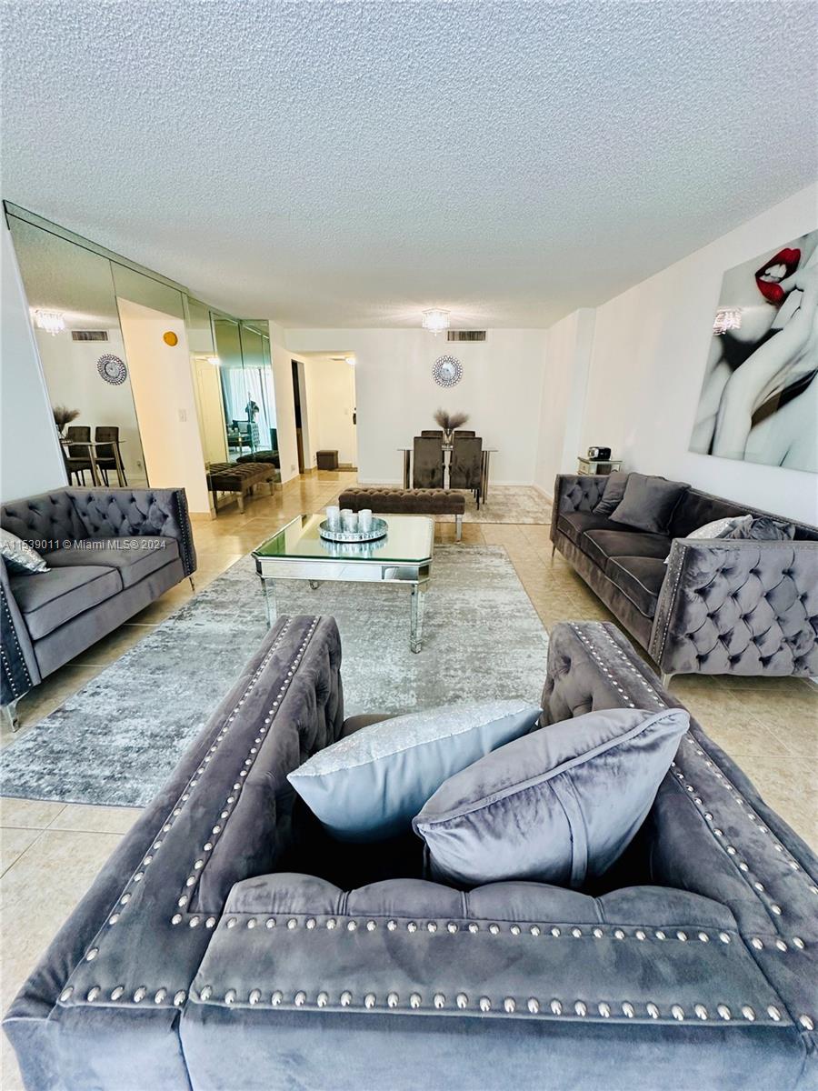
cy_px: 546
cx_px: 409
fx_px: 441
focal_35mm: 14
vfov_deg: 102.1
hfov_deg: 85.7
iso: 250
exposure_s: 1/120
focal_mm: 2.22
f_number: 2.2
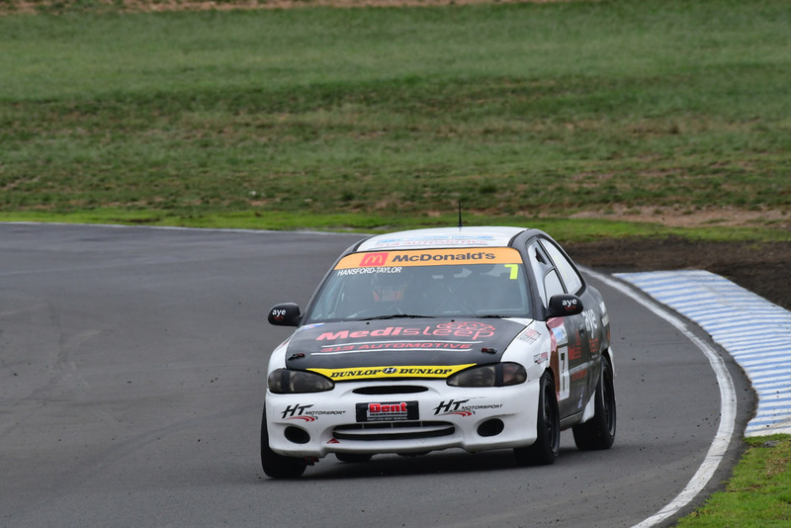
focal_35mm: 720
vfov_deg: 1.9
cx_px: 396
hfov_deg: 2.9
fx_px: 15825
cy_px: 264
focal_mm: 480
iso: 640
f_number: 13
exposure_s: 1/640
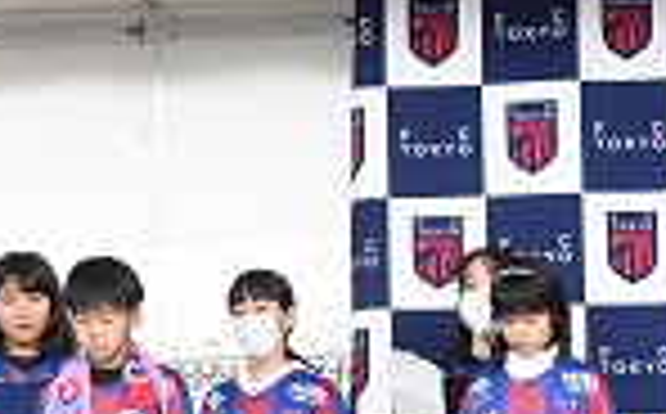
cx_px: 472
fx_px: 4839
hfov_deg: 7.9
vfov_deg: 4.9
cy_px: 432
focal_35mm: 267
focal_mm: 65
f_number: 10
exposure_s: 1/1600
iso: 6400
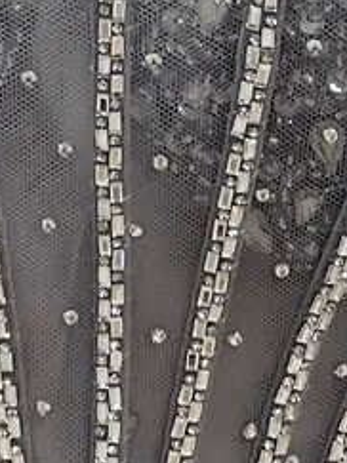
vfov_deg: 10.9
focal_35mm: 171
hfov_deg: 8.6
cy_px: -343
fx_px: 2288
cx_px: 32
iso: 125
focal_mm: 4.2
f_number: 1.6
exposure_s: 1/50
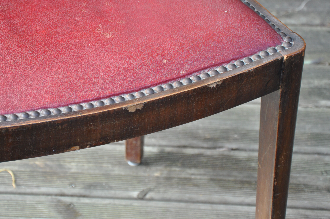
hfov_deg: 16.8
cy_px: 105
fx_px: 1117
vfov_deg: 11.2
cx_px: 125
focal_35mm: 122
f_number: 5
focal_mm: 58
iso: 400
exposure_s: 1/60
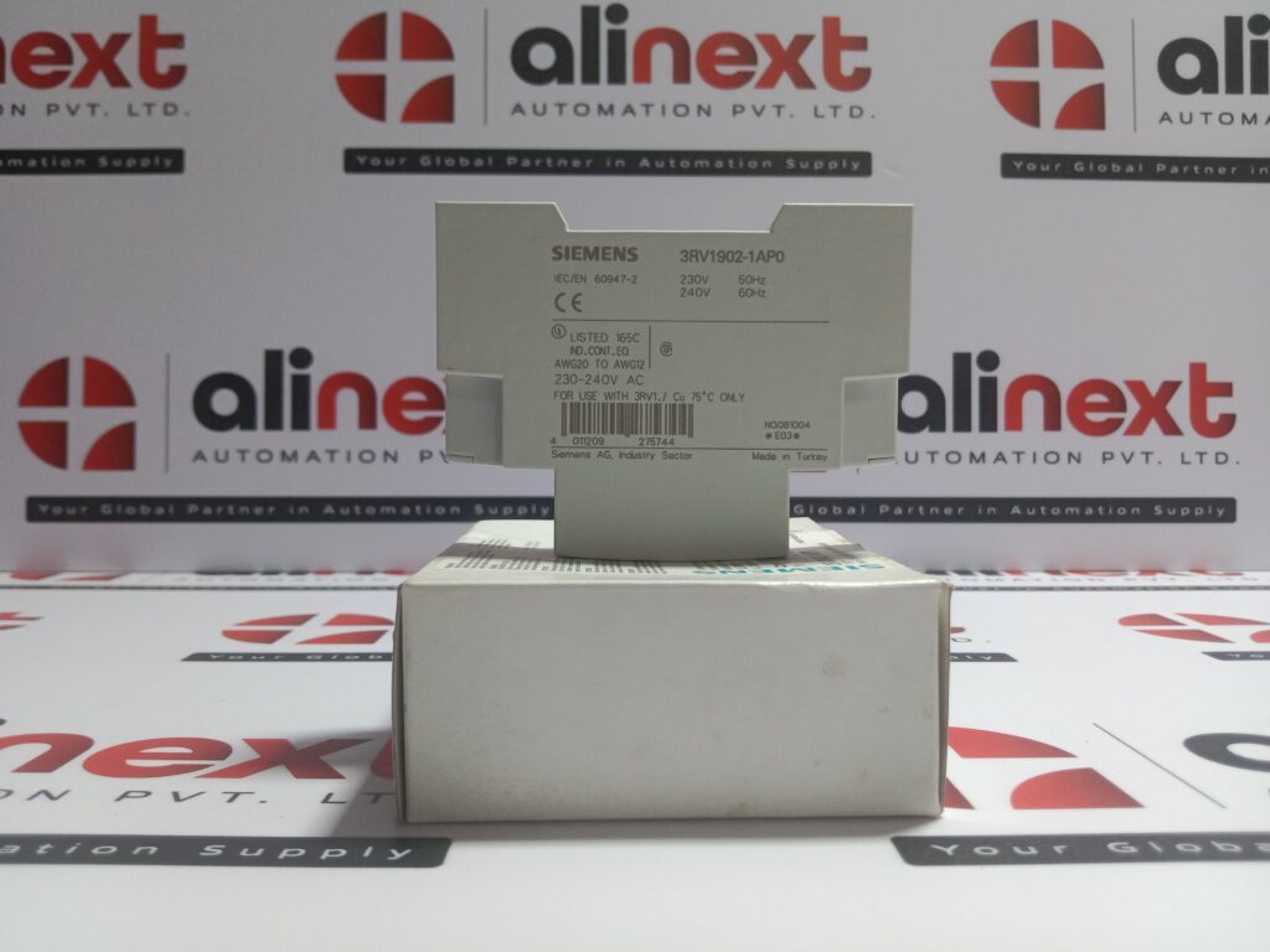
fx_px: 991
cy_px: 476
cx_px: 635
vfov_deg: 51.4
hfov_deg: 65.3
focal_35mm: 27
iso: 137
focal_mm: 3.65
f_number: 2.2
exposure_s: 1/50
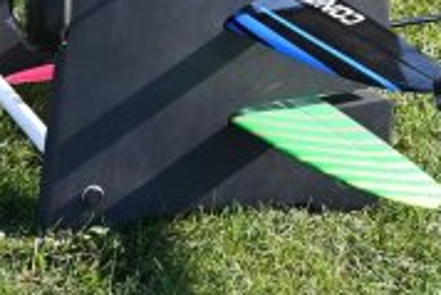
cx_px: 290
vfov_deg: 7.7
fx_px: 2158
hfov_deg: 11.7
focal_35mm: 176
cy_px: -107
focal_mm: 42
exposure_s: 1/320
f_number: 9
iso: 320
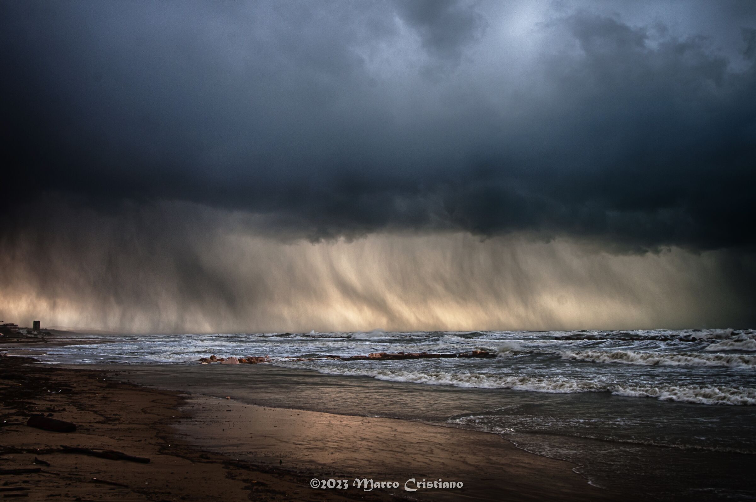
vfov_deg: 39.9
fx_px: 692
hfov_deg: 57.3
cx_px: 378
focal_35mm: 33
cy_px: 251
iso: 100
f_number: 9
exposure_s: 1/25
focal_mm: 22
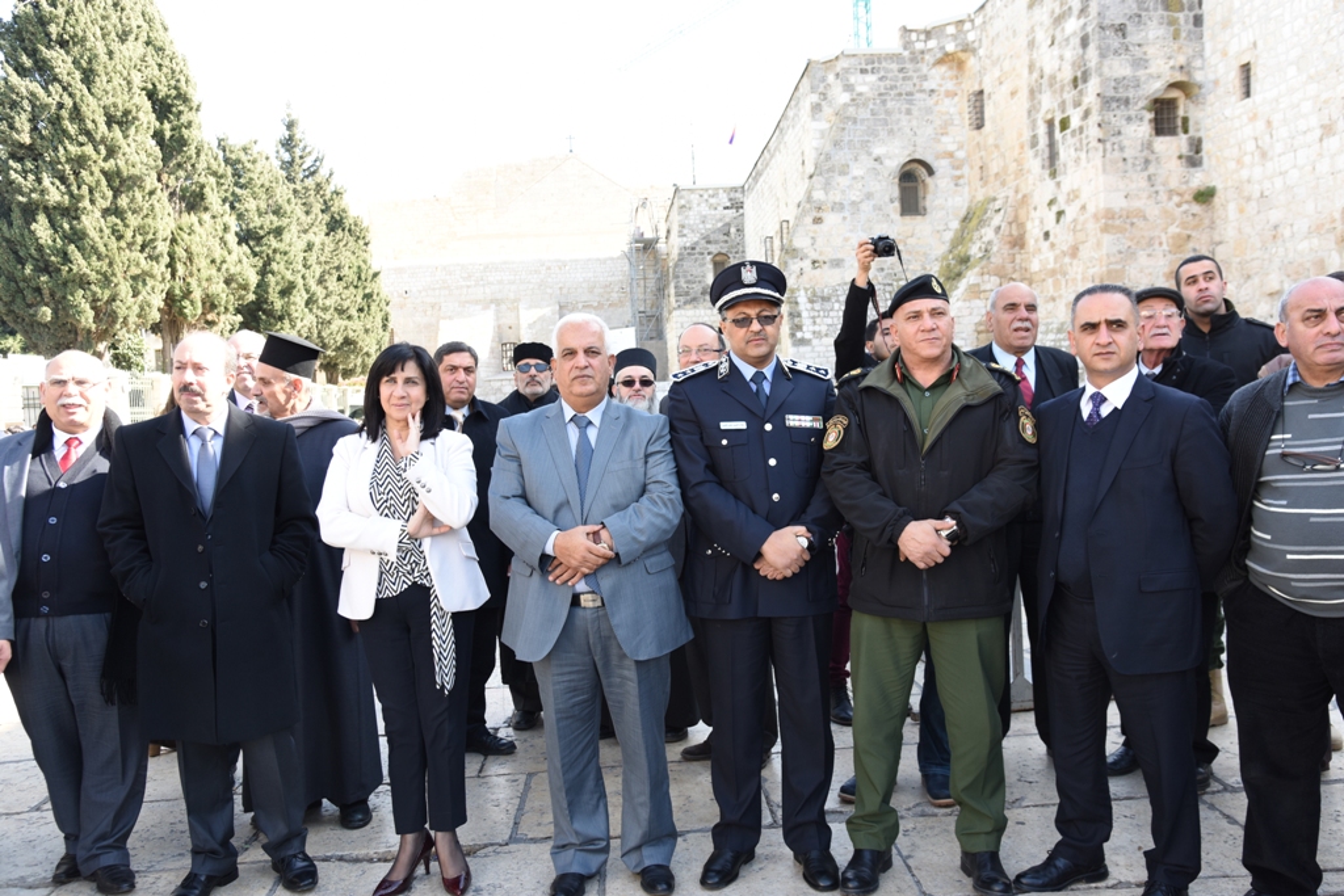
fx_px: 1120
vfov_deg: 43.6
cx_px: 672
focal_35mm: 30
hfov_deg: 61.9
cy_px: 448
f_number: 5.6
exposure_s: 1/125
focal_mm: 30
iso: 320
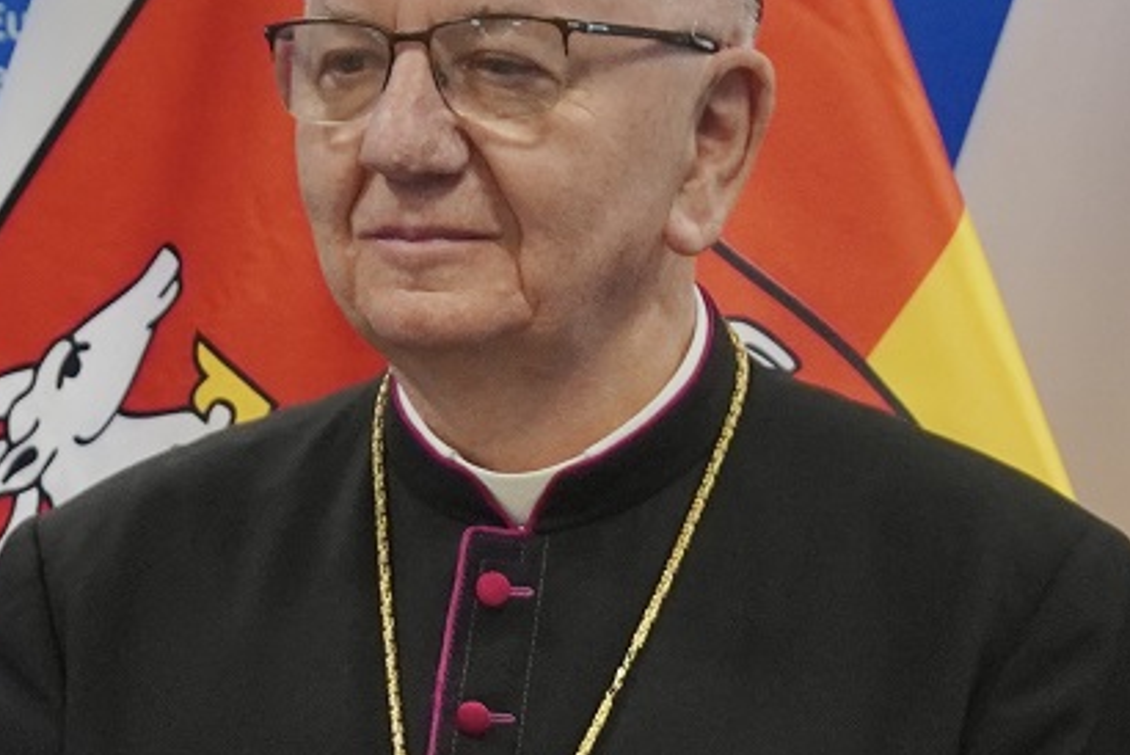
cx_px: 573
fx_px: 13663
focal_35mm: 435
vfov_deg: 3.2
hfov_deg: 4.7
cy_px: 995
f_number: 4
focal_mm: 62
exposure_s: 1/200
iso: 1000
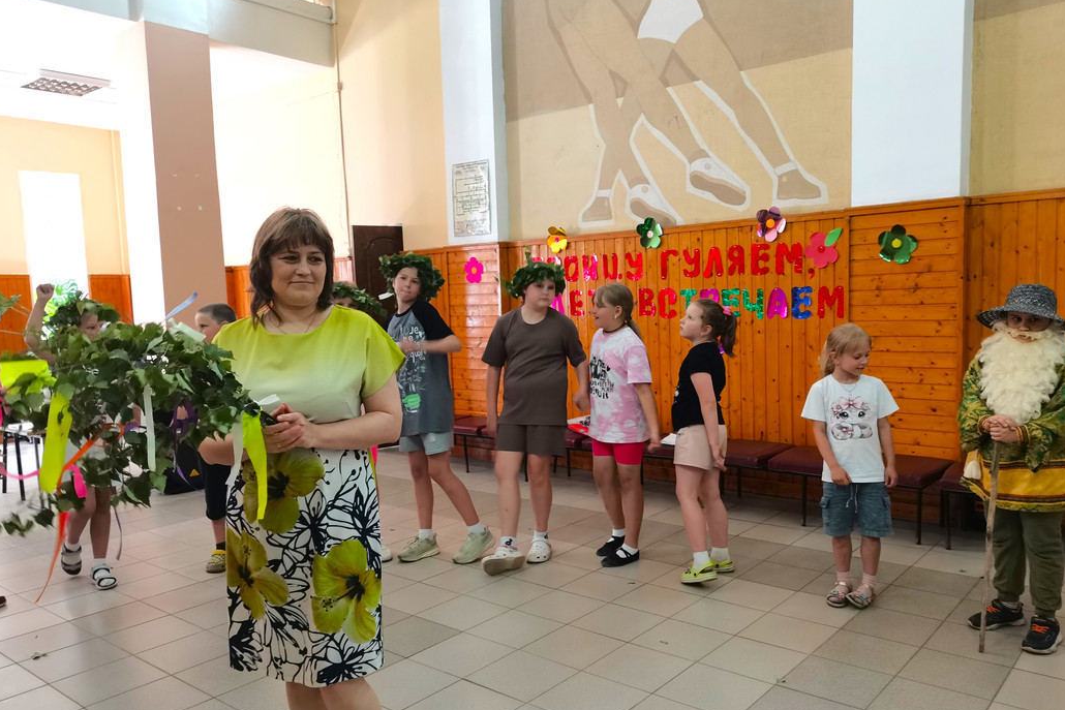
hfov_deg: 65.5
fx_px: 828
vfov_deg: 46.4
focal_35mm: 28
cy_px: 385
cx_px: 546
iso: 320
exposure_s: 1/33.3
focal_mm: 5.58
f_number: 1.8
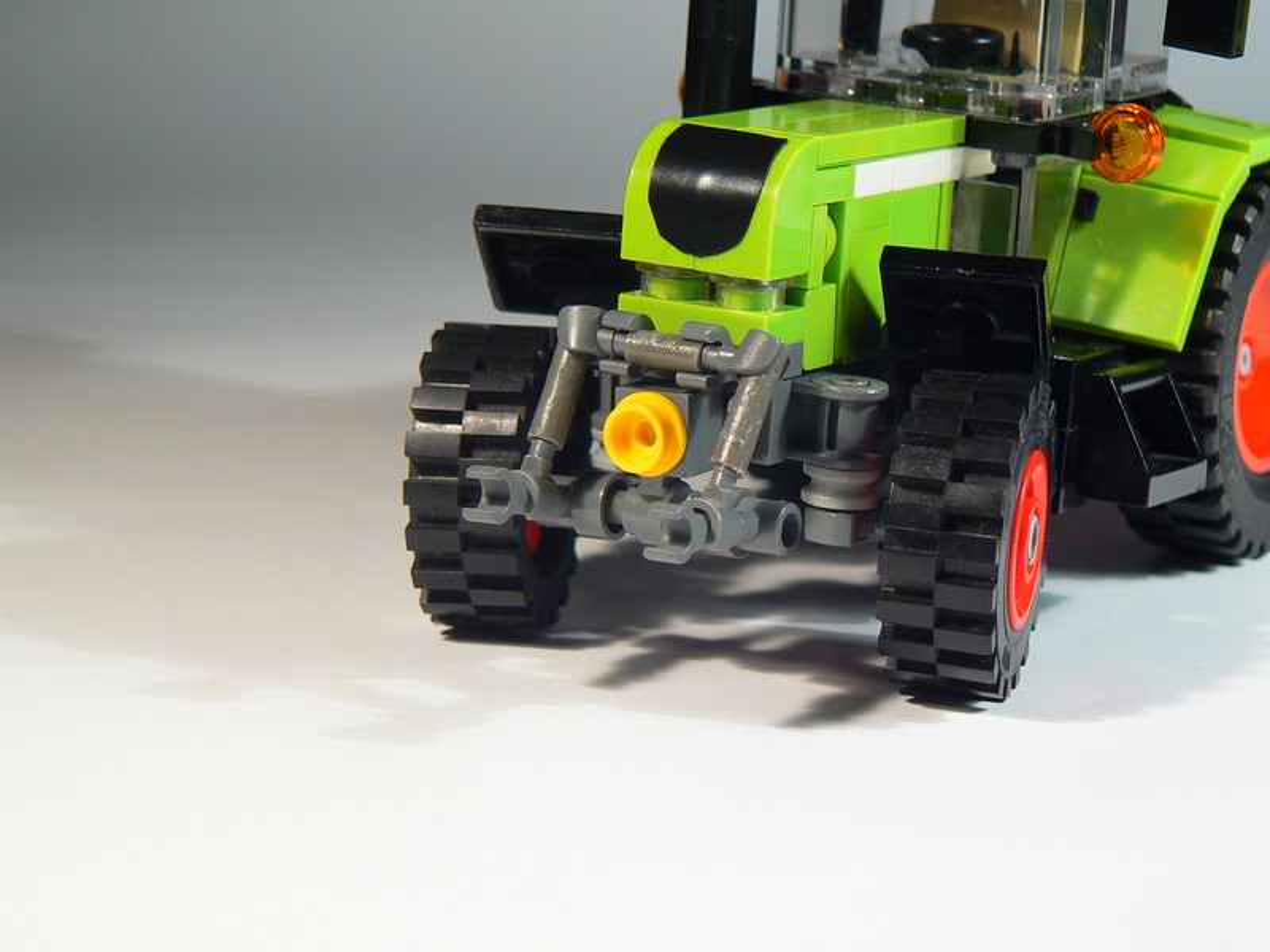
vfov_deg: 14.9
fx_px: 3632
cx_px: 635
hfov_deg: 19.8
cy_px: 476
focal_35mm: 99
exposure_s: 1/13
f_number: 3.2
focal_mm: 16.5
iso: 80
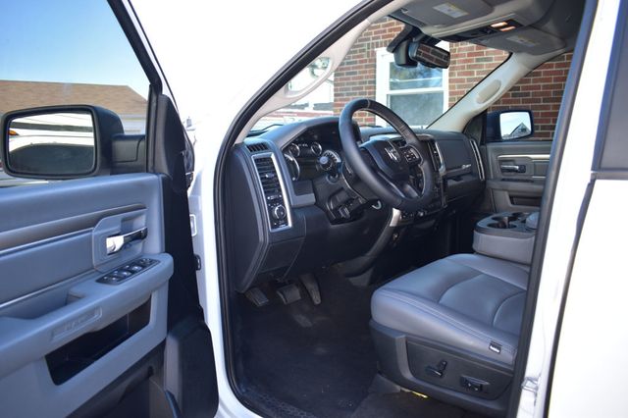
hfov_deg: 67.4
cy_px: 209
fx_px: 471
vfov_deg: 47.9
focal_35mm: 27
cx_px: 314
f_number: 3.5
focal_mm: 18
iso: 200
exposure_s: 1/100
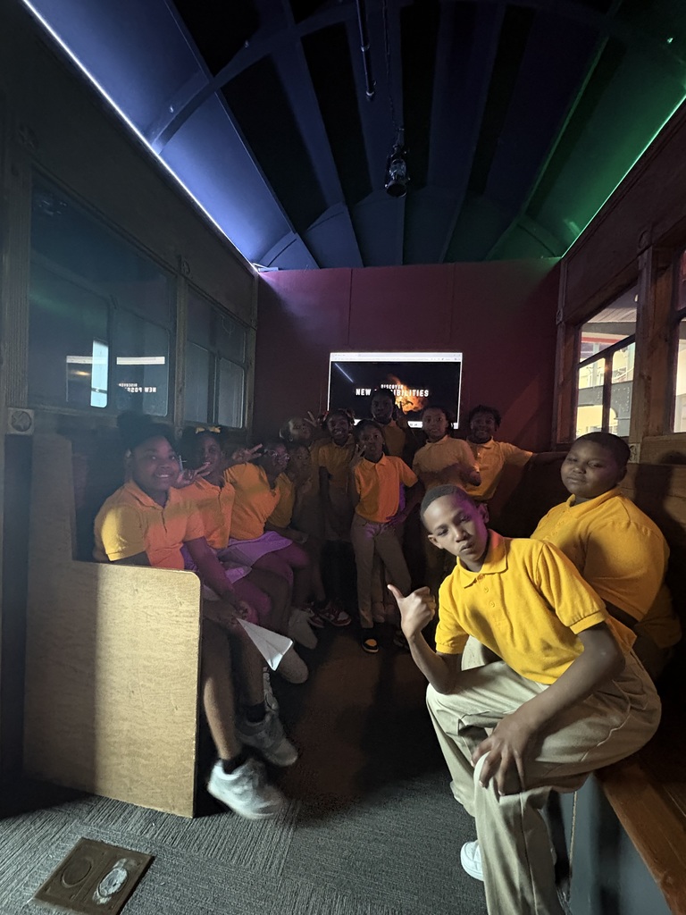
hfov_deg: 85.7
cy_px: 458
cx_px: 343
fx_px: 370
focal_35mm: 14
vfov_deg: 102.1
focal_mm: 2.22
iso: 1600
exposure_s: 1/30
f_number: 2.2
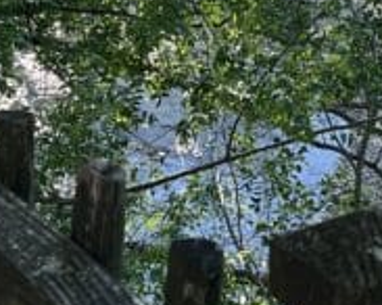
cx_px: 438
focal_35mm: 142
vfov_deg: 10.4
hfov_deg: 13.3
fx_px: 1604
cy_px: -201
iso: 50
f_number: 1.6
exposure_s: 1/751
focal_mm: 5.1
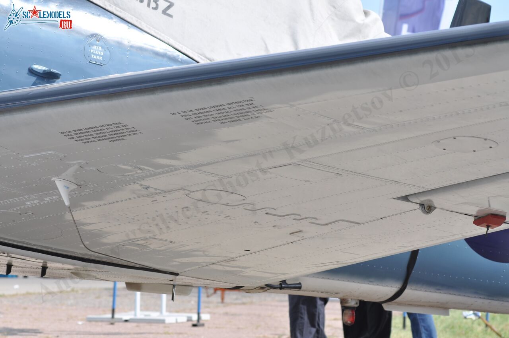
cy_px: 169
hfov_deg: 10.2
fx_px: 2859
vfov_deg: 6.8
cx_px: 254
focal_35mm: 202
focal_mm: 135
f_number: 8
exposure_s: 1/250
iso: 200
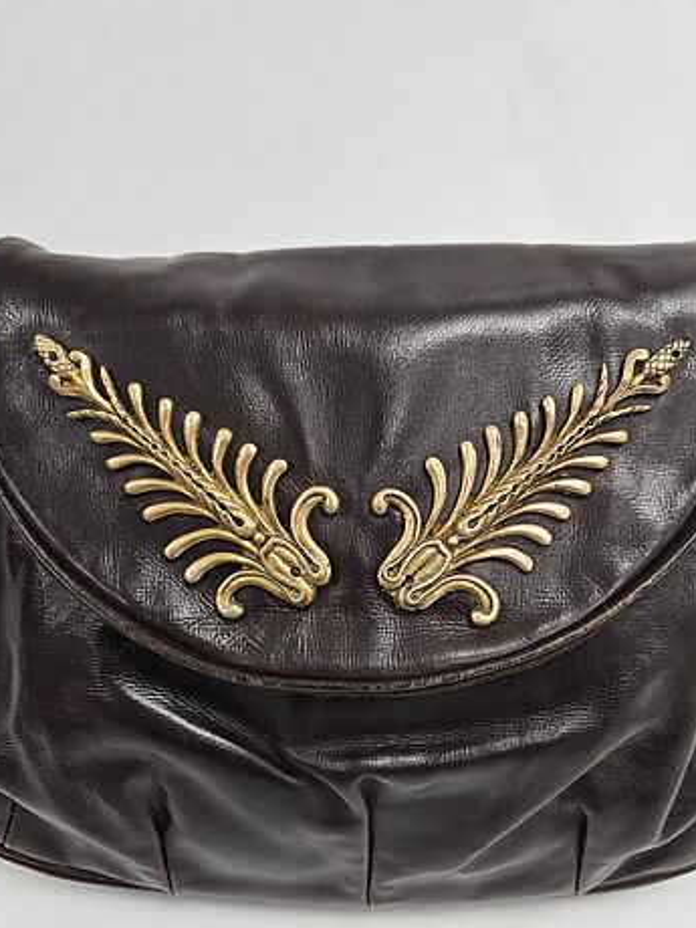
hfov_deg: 46.8
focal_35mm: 30
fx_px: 804
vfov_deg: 59.8
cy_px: 516
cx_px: 363
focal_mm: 5.4
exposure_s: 1/120
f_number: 1.8
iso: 400
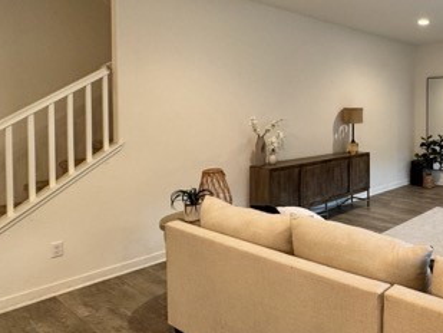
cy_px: 115
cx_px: 413
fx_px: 371
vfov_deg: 47.6
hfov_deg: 52.7
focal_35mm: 29
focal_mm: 2.22
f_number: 2.2
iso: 200
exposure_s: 1/60
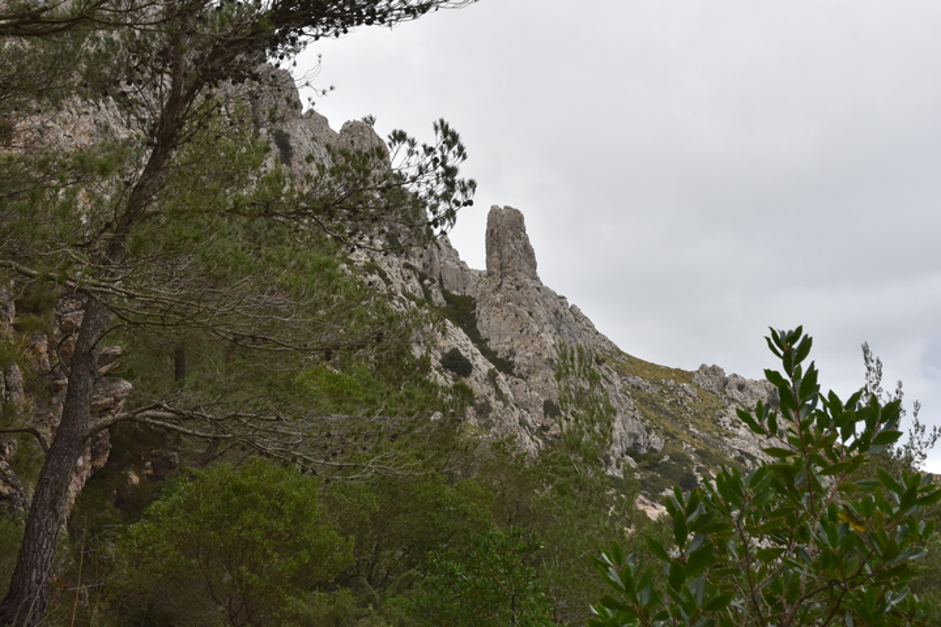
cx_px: 470
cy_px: 314
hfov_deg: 46.4
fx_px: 1098
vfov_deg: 31.9
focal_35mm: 42
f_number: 8
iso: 360
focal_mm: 28
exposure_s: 1/500
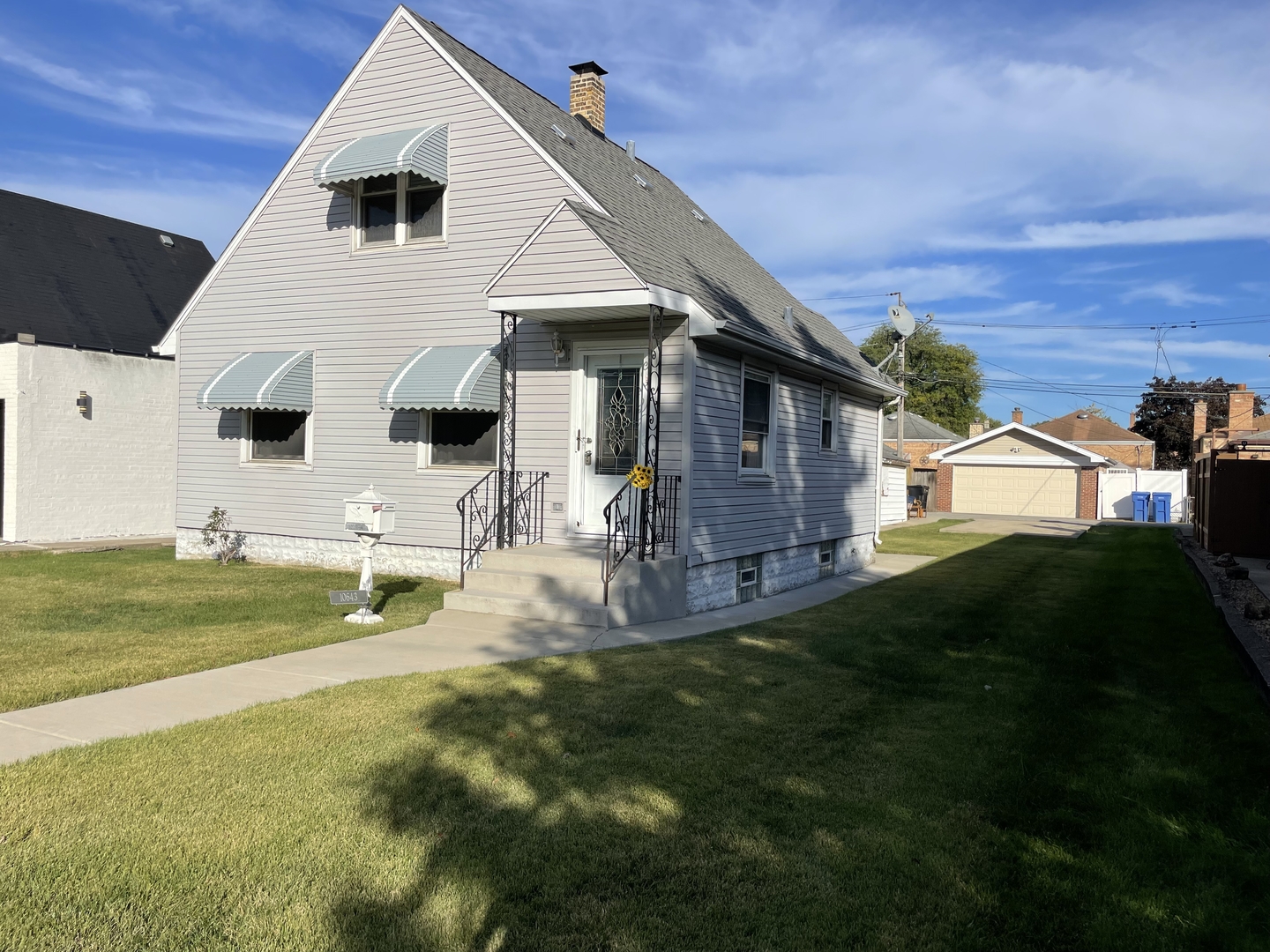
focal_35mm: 26
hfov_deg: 67.3
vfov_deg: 53.1
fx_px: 954
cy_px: 476
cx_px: 635
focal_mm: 4.2
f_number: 1.6
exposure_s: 1/6135
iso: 32
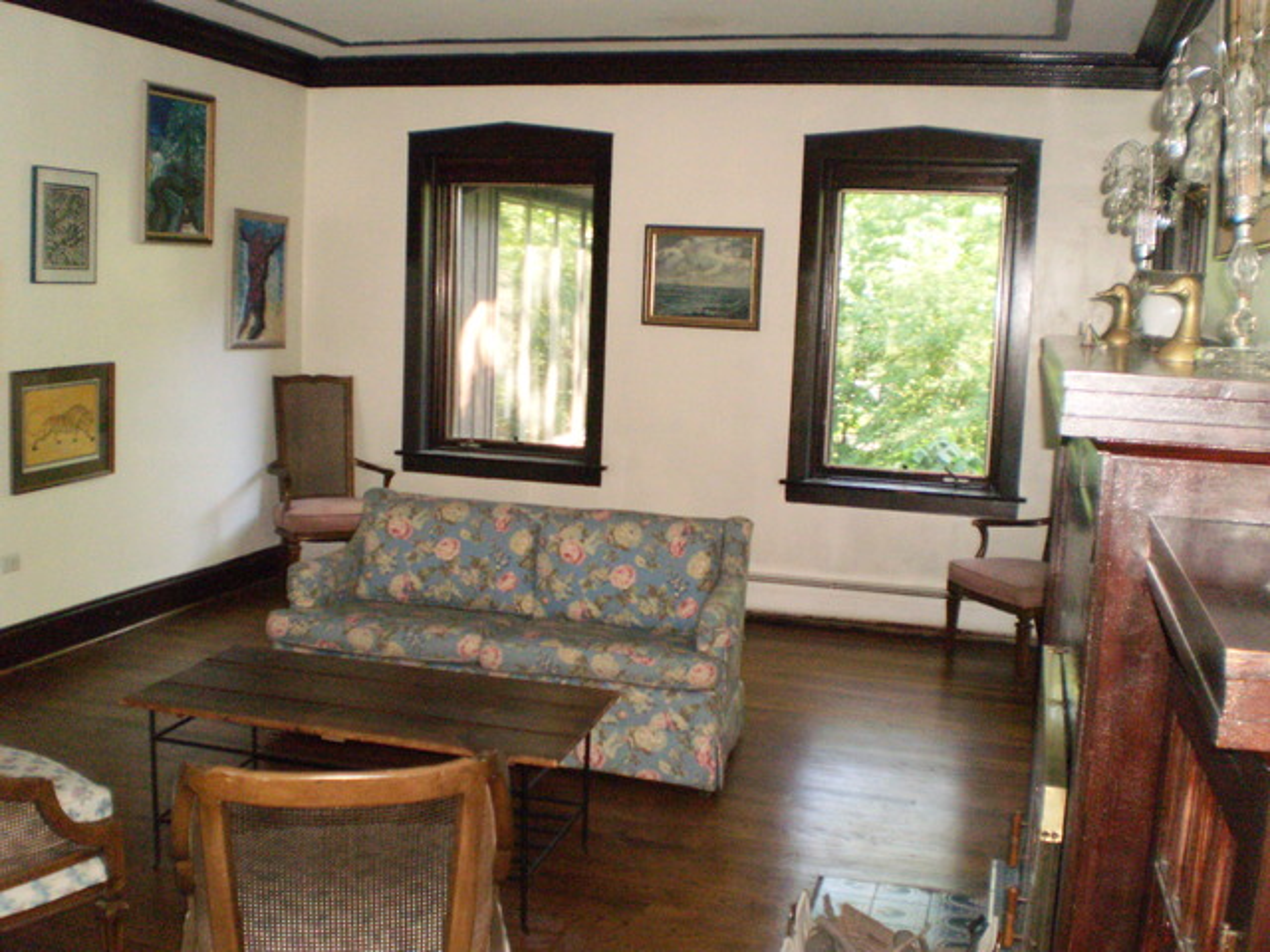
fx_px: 1321
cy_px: 476
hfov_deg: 51.4
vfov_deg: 39.7
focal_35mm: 36
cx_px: 635
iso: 500
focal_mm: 6.3
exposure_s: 1/30
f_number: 3.1
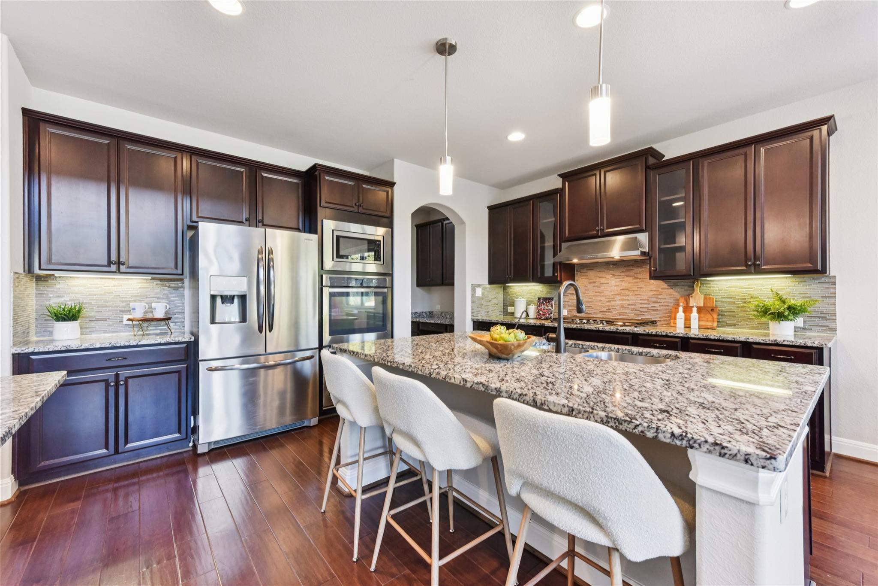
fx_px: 366
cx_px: 439
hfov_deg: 100.4
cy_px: 293
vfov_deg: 77.3
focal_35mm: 15
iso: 720
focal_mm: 15
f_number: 8
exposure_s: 1/15
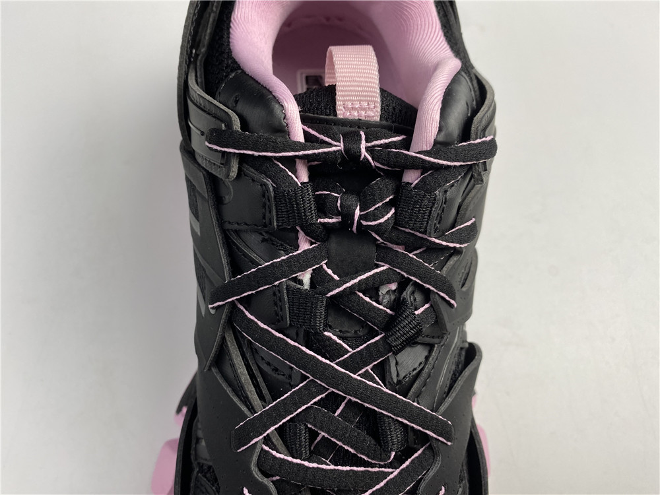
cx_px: 330
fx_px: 496
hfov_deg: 67.3
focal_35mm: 26
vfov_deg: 53.1
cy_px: 248
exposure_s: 1/121
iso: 64
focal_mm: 4.25
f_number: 1.8
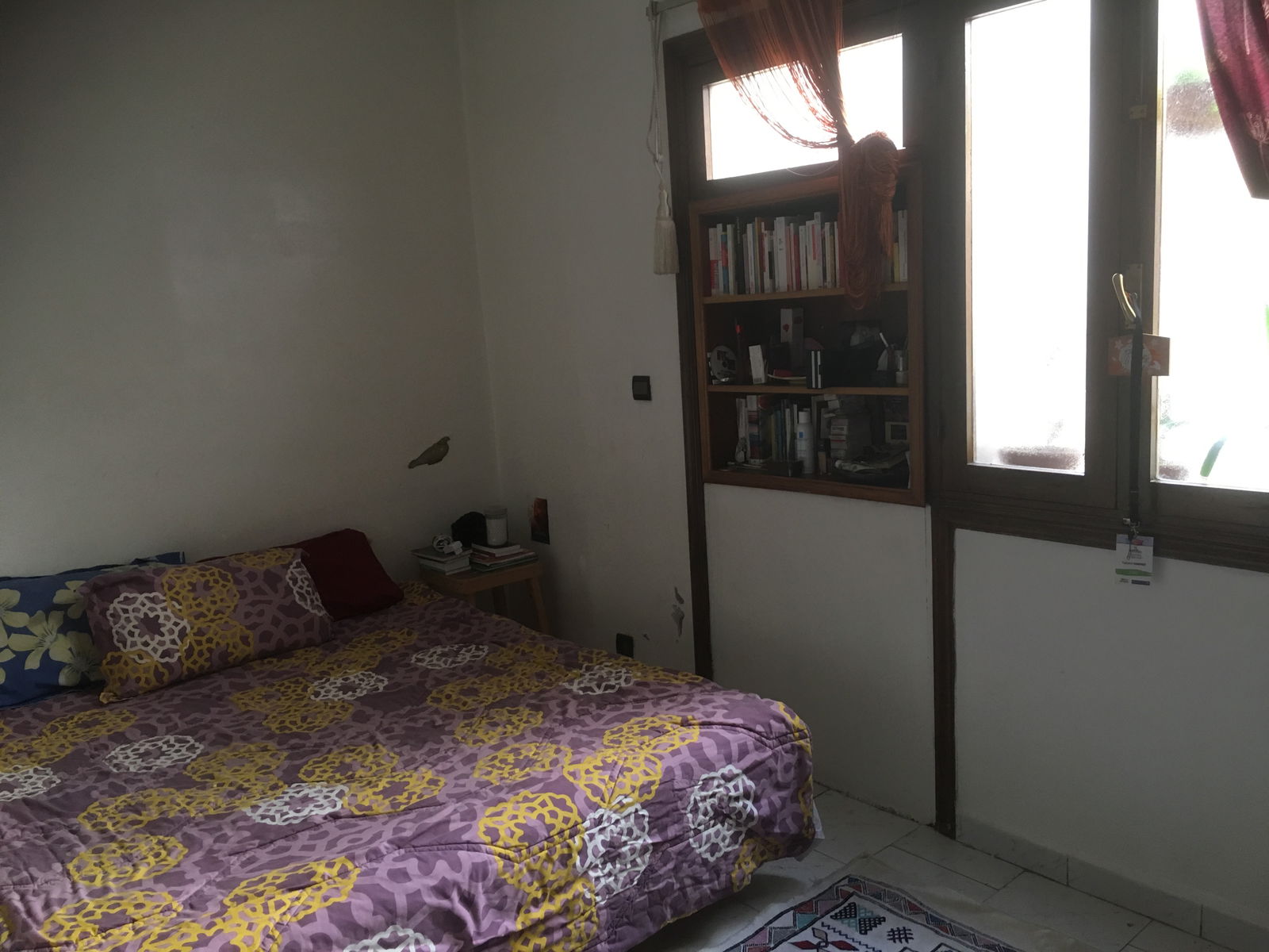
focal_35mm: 29
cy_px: 476
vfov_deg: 48.2
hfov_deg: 61.7
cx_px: 634
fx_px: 1063
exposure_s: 1/33
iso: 125
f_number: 2.2
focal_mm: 4.15
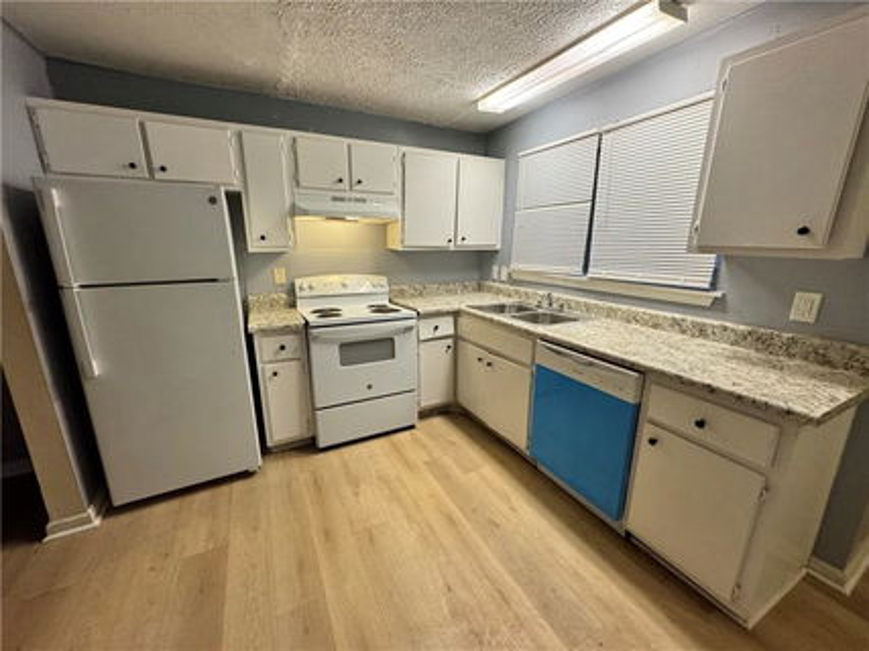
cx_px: 434
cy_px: 326
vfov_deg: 85.6
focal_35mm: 14
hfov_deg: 102.1
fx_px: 351
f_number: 2.2
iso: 250
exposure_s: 1/60
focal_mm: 2.22
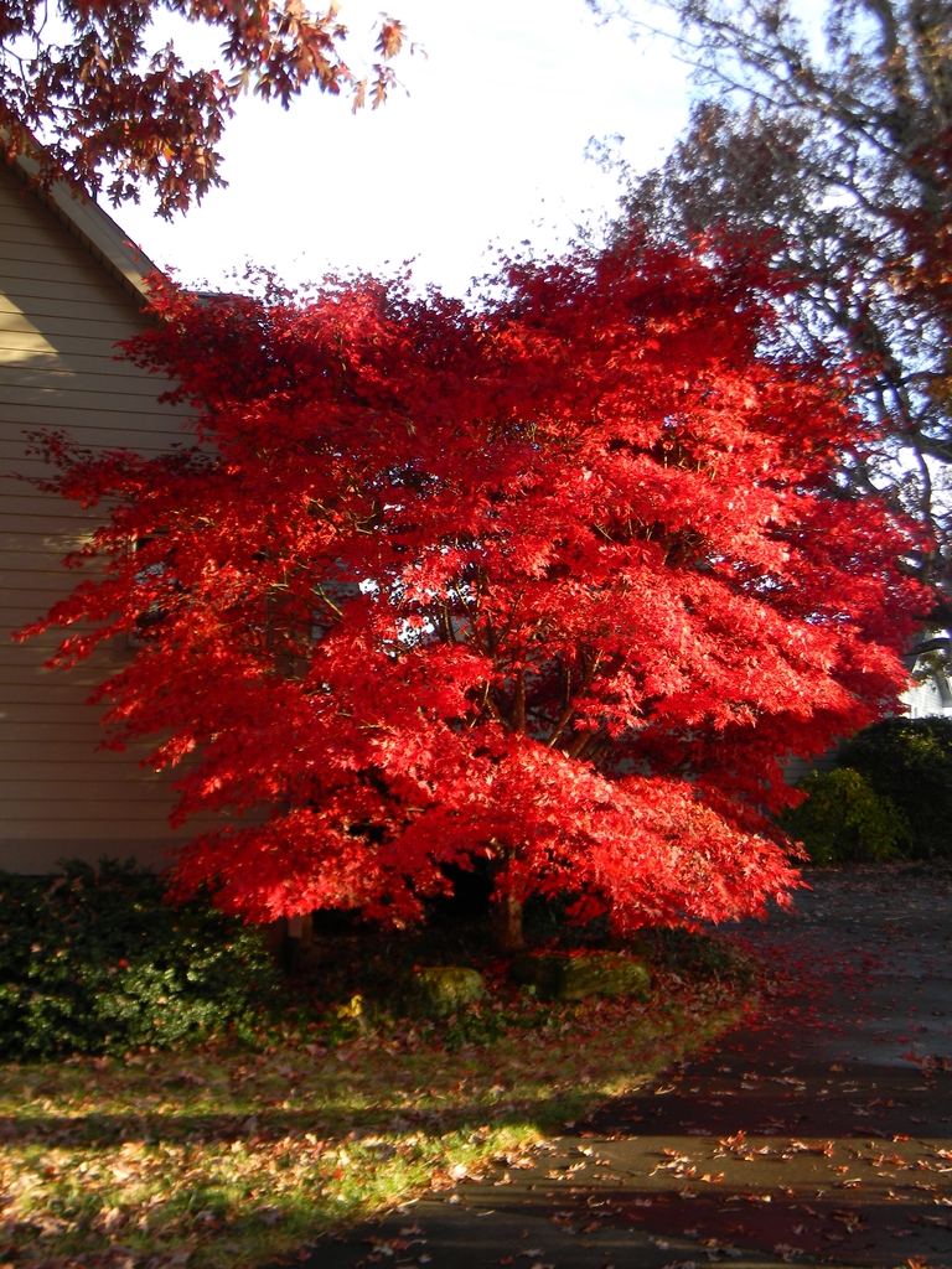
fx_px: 1503
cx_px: 476
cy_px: 634
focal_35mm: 41
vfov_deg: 45.8
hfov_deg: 35.1
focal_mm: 7.3
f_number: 3.8
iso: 80
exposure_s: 1/86.8
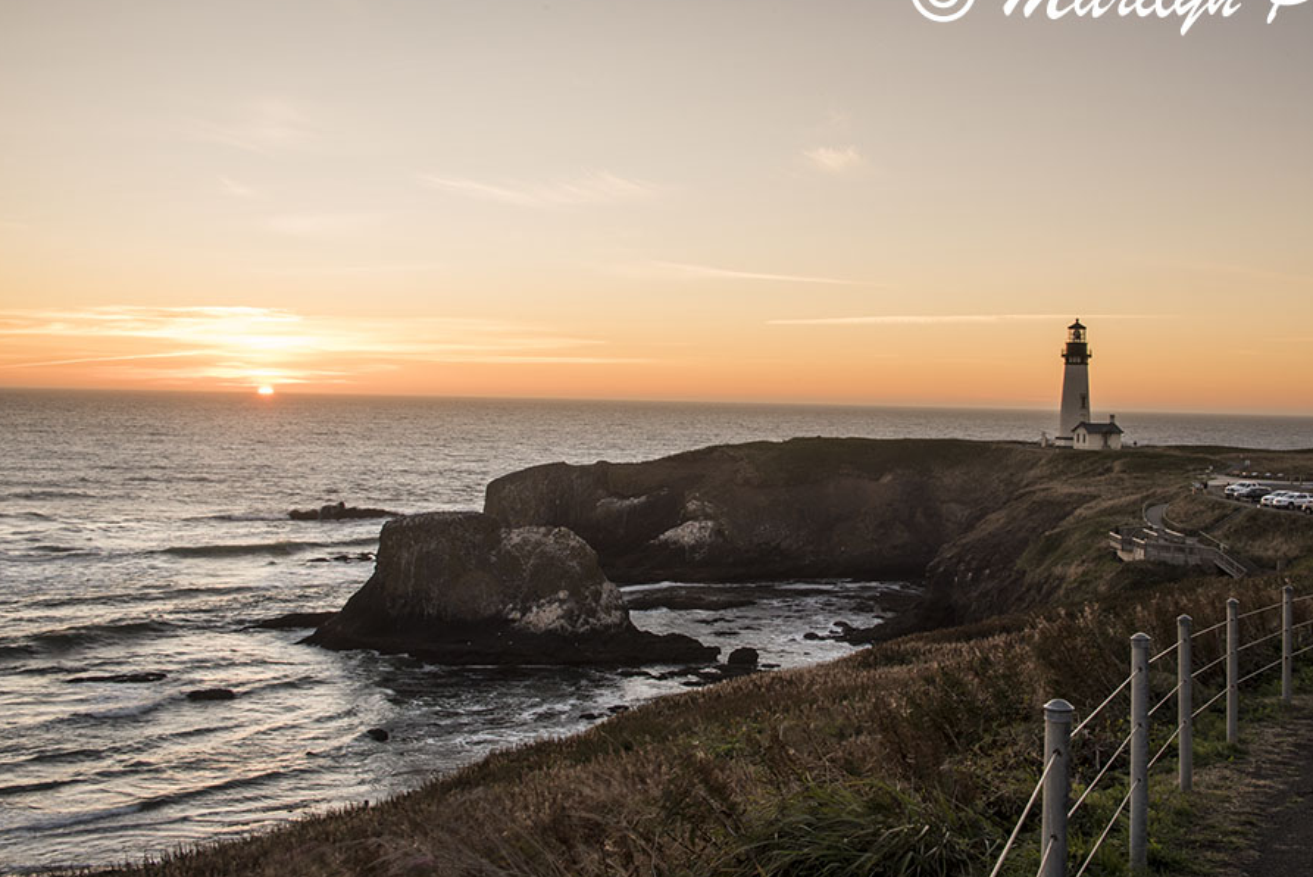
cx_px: 734
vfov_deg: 34.2
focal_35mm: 39
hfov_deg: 49.4
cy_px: 411
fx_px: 1423
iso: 100
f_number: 19
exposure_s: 1/6
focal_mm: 34
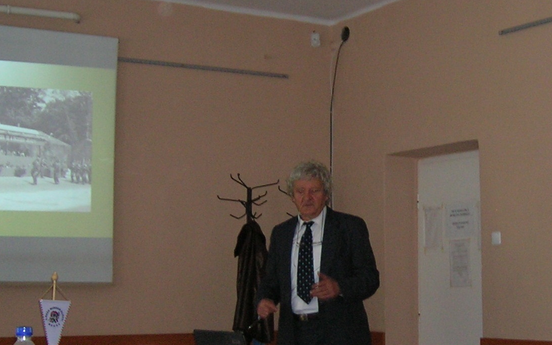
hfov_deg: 27.3
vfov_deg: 17.4
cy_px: 187
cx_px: 383
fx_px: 1128
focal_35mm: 75
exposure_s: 1/60.1
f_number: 2.9
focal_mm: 5.7
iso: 103
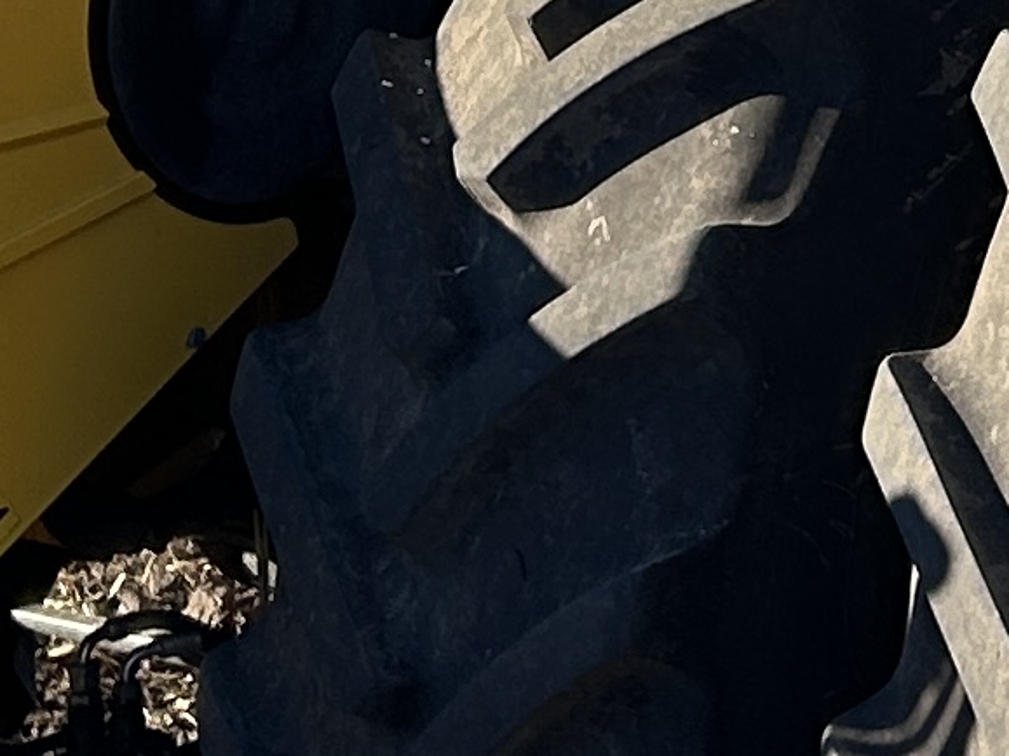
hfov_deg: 10.7
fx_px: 5275
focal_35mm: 181
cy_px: -857
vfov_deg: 7.8
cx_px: 1197
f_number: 1.5
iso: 50
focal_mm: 5.7
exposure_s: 1/1724
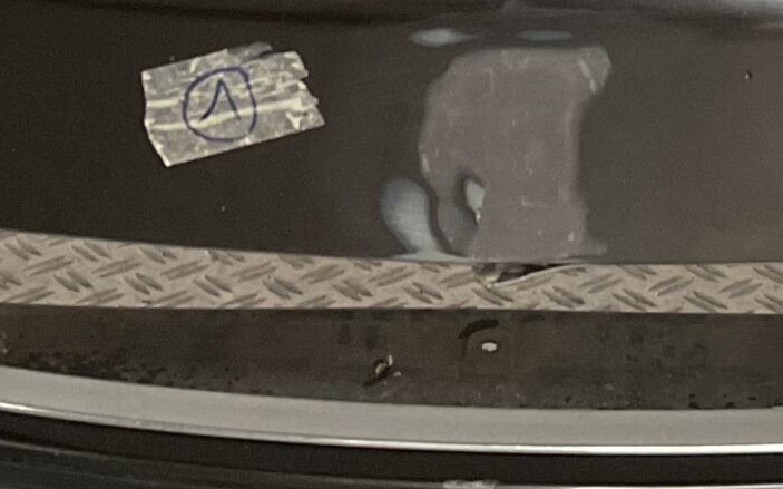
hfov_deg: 18.5
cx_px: 562
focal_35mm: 112
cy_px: -313
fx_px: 2389
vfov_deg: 11.1
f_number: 1.8
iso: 64
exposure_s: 1/50
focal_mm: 3
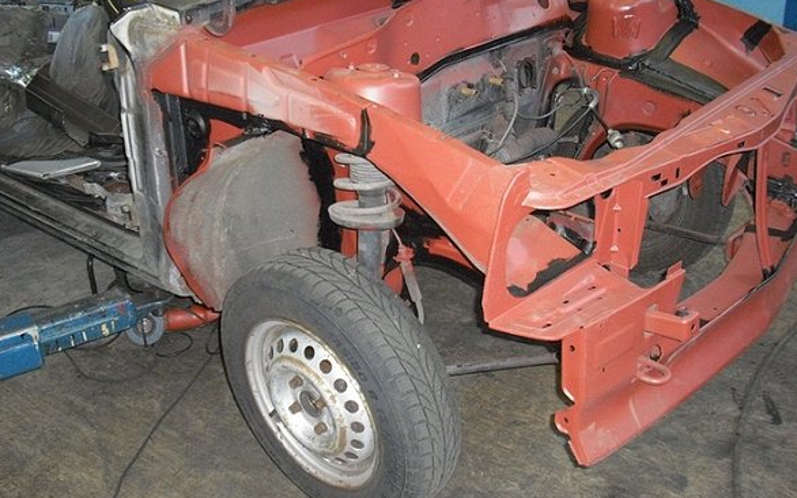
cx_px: 424
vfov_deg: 29.1
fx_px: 956
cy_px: 206
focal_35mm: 44
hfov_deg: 45.3
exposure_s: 1/60
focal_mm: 6.2
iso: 400
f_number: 2.8
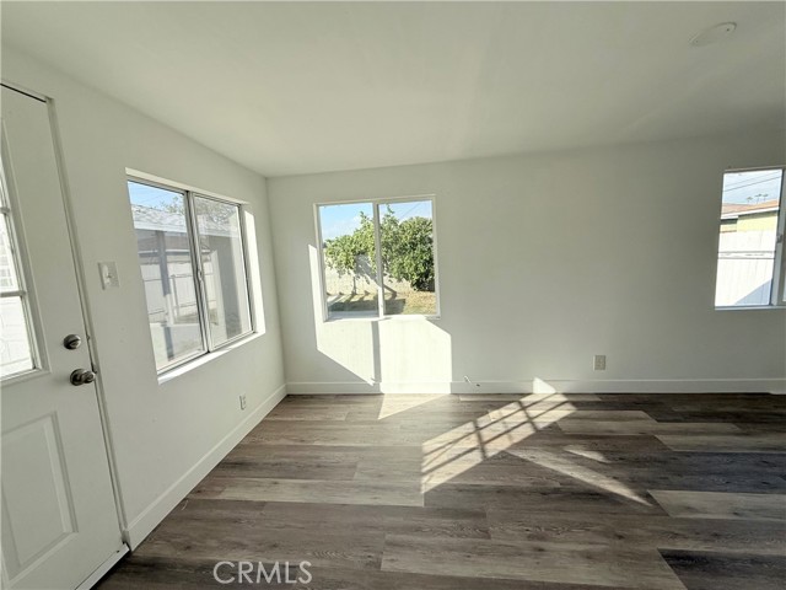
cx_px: 393
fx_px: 318
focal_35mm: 14
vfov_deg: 85.7
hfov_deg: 102.1
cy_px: 295
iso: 50
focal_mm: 2.22
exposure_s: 1/1235
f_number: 2.2
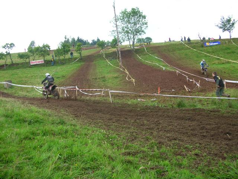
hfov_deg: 52.6
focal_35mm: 35
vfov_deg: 40.7
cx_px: 119
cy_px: 90
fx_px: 241
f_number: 2.8
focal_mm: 5.8
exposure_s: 1/116
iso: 50
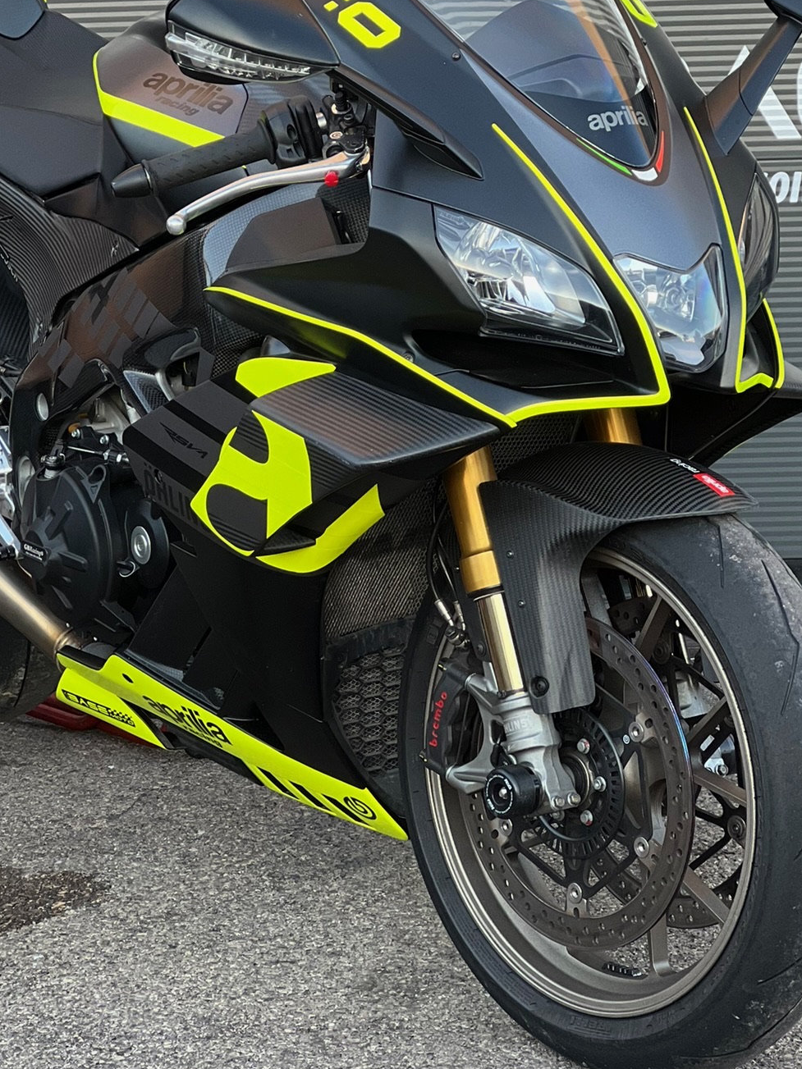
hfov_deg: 12.2
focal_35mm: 121
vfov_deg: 16.3
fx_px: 3738
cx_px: 328
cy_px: 381
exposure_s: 1/121
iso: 125
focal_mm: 9
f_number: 2.8
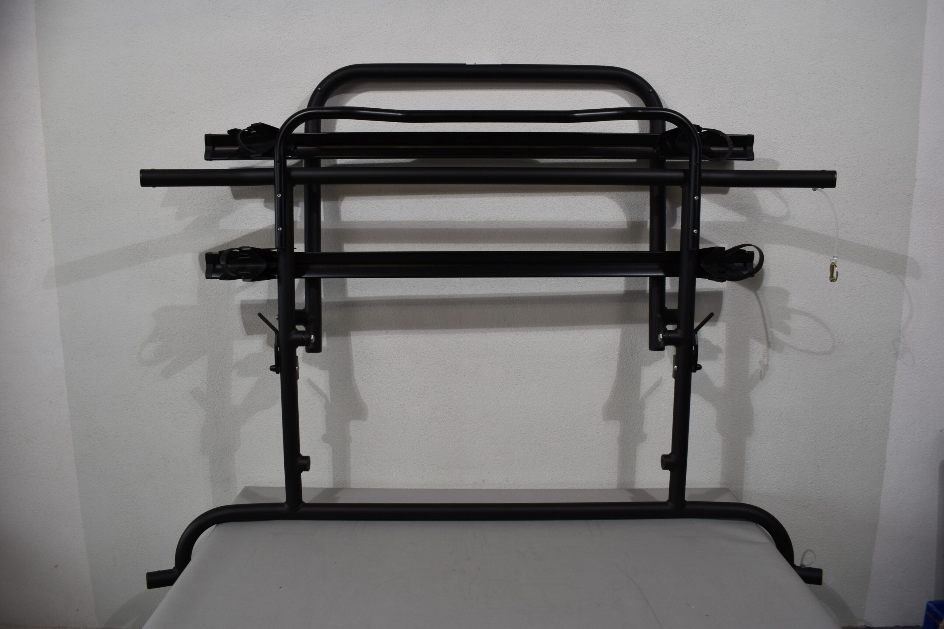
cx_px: 472
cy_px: 314
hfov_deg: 67.4
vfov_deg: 47.9
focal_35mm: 27
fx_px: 708
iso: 280
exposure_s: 1/125
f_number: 5.6
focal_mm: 18
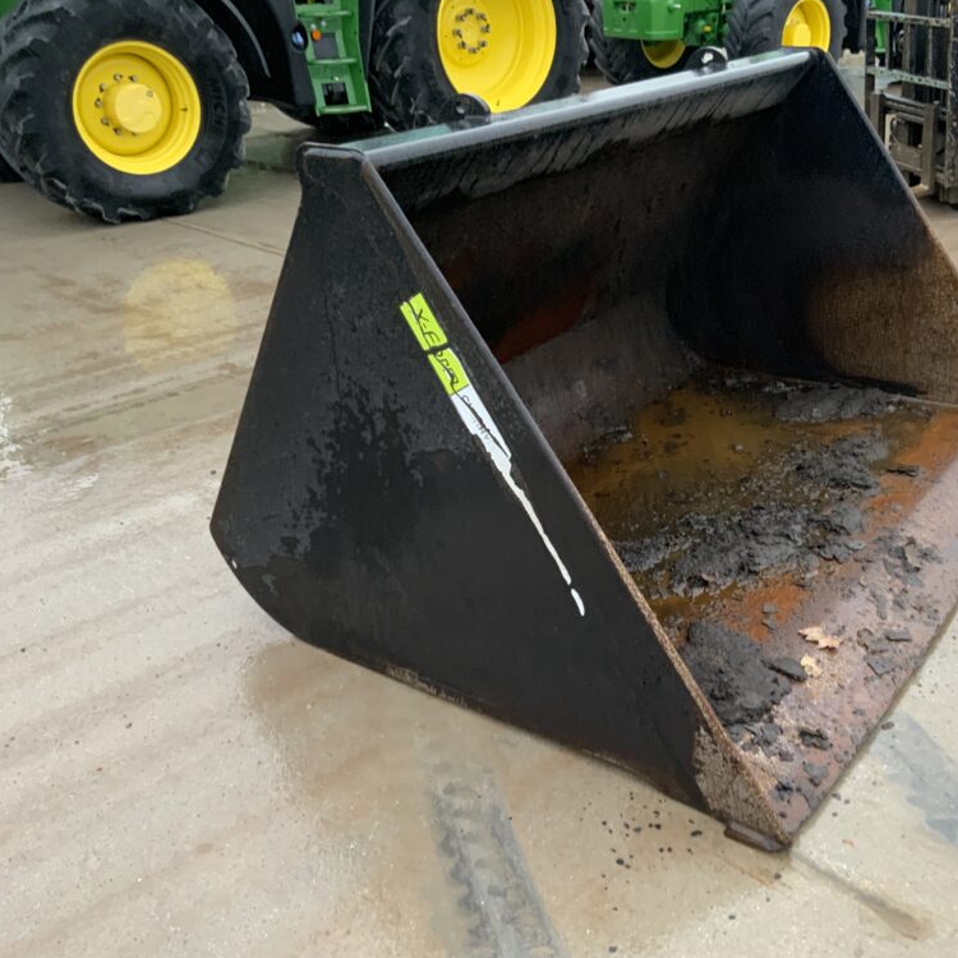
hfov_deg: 46.7
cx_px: 614
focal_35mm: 35
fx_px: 1096
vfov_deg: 47.2
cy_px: 471
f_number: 1.8
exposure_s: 1/60
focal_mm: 3
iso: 160
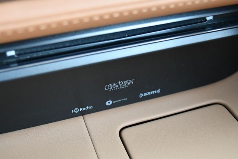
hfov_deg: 41.1
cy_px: 80
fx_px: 318
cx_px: 119
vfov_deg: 28.1
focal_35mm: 48
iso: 2200
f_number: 4
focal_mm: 24
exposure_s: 1/125
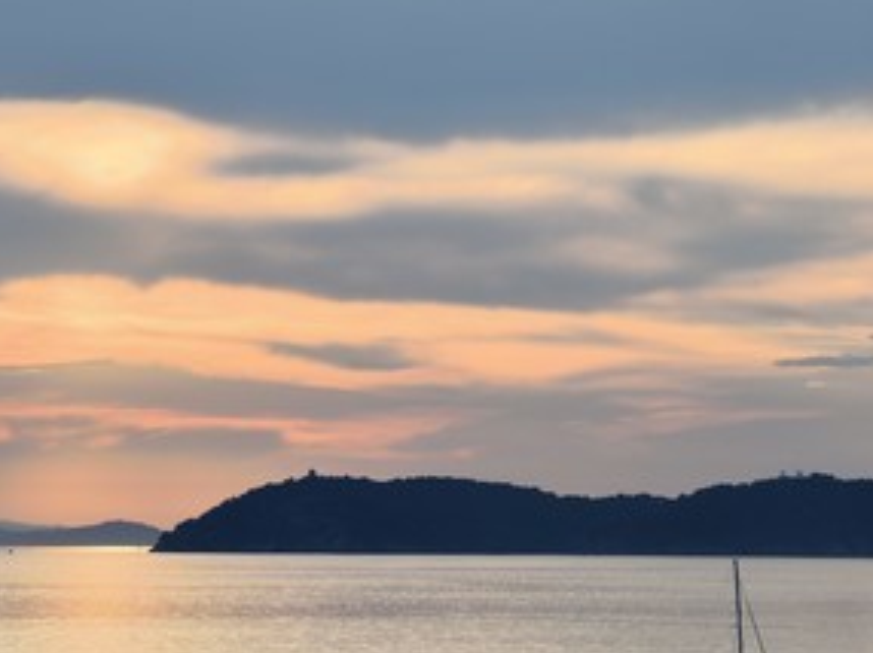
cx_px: 443
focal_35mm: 130
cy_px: 384
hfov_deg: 15.2
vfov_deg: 11.4
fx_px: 3276
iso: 200
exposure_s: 1/640
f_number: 7.1
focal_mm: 92
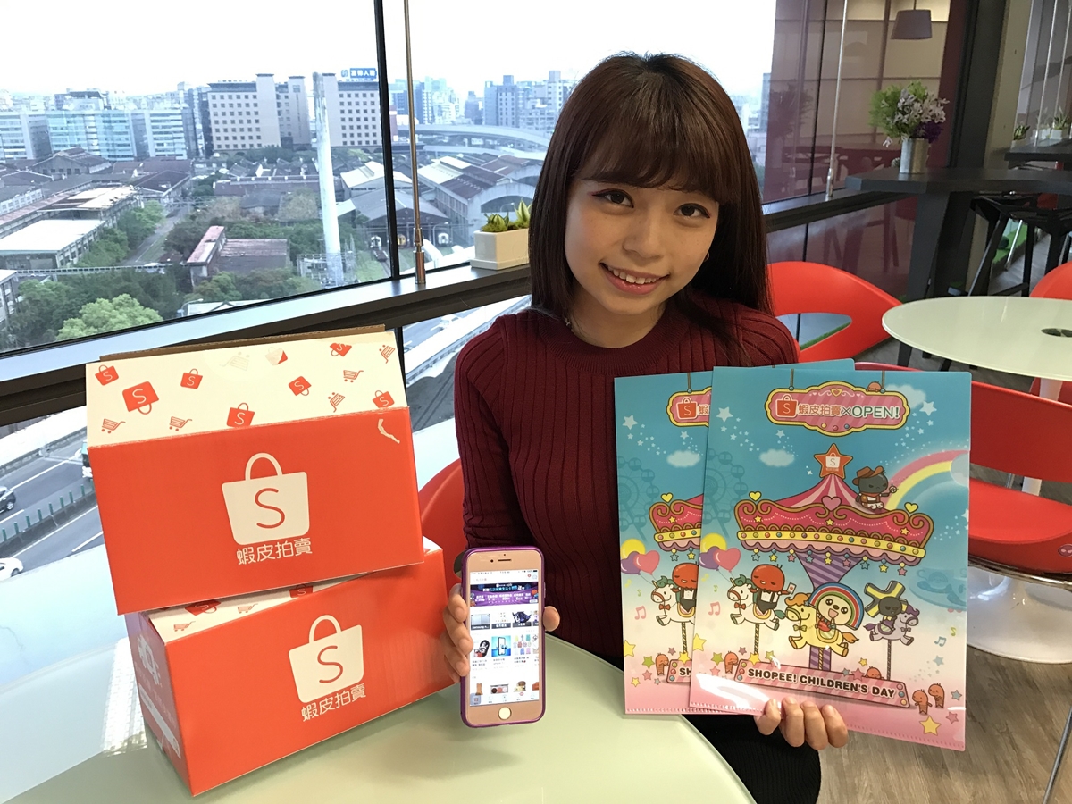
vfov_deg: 49.7
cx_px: 536
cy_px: 402
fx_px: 867
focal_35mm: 28
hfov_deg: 63.4
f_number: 1.8
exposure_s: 1/17
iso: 40
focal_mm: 3.99
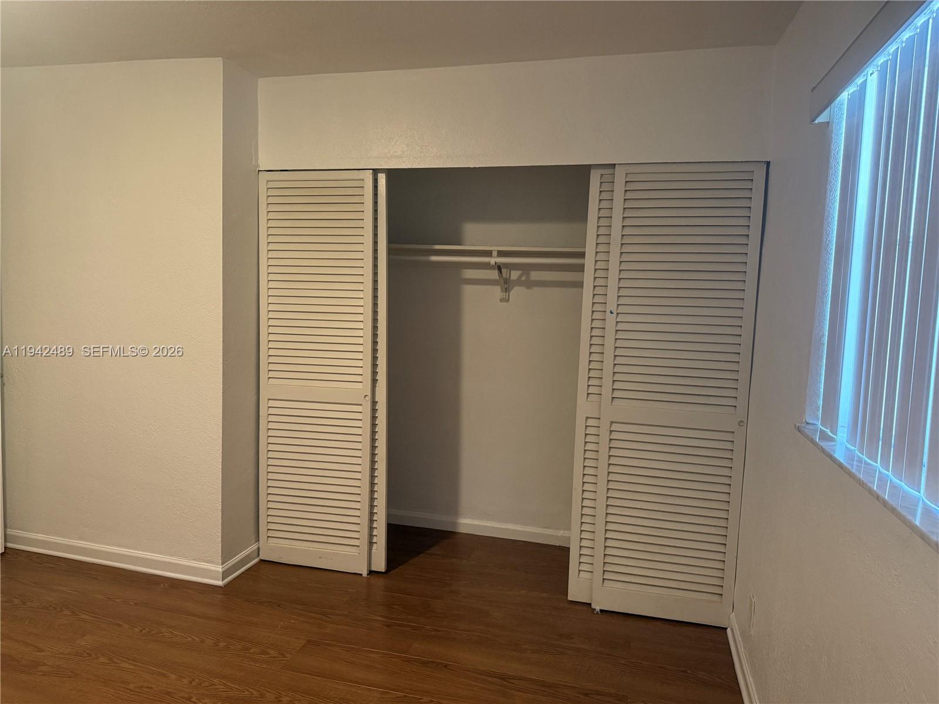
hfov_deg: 71.6
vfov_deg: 56.8
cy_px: 352
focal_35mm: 24
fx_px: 651
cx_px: 470
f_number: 1.78
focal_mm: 6.76
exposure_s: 1/60
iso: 320
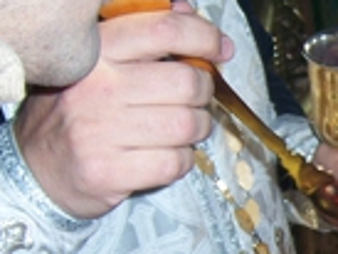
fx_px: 1153
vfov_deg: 12.5
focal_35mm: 118
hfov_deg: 15.6
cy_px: 237
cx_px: 474
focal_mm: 6
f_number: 2.8
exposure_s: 1/60
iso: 100
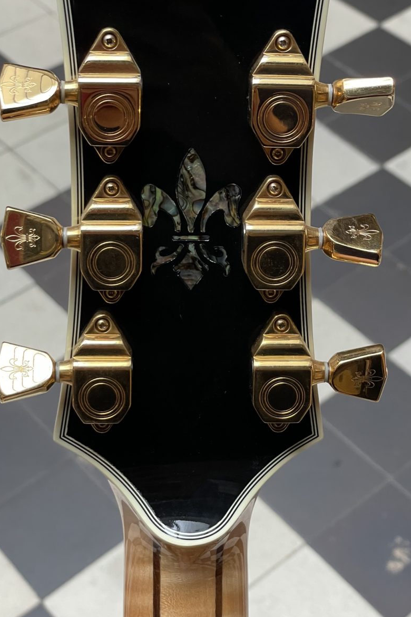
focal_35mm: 71
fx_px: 1216
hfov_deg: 19.2
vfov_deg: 28.4
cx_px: 192
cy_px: 276
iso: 160
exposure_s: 1/100
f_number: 2
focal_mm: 6
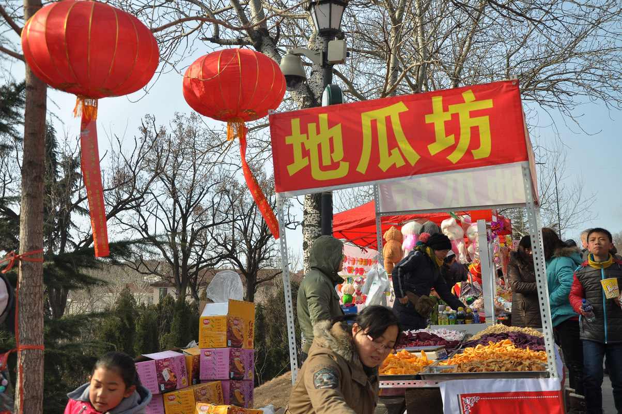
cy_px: 207
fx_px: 725
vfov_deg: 31.8
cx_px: 311
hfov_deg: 46.4
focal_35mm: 42
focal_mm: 28
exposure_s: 1/640
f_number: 5.6
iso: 200
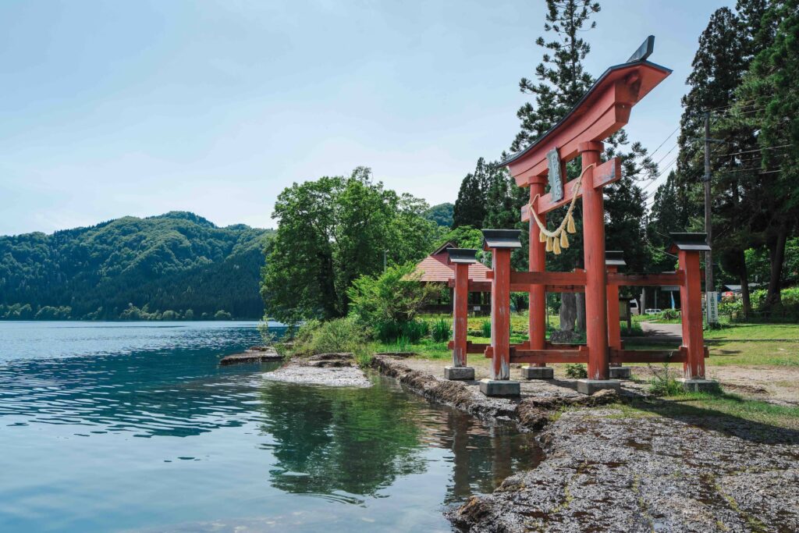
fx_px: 777
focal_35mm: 35
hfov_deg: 54.4
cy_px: 266
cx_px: 400
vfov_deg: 37.9
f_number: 7.1
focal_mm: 35
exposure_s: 1/400
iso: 100
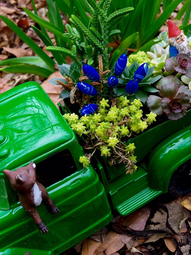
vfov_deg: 52.3
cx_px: 111
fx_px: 257
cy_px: 105
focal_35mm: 35
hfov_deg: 40.6
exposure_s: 1/60
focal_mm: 4.15
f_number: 2.2
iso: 32
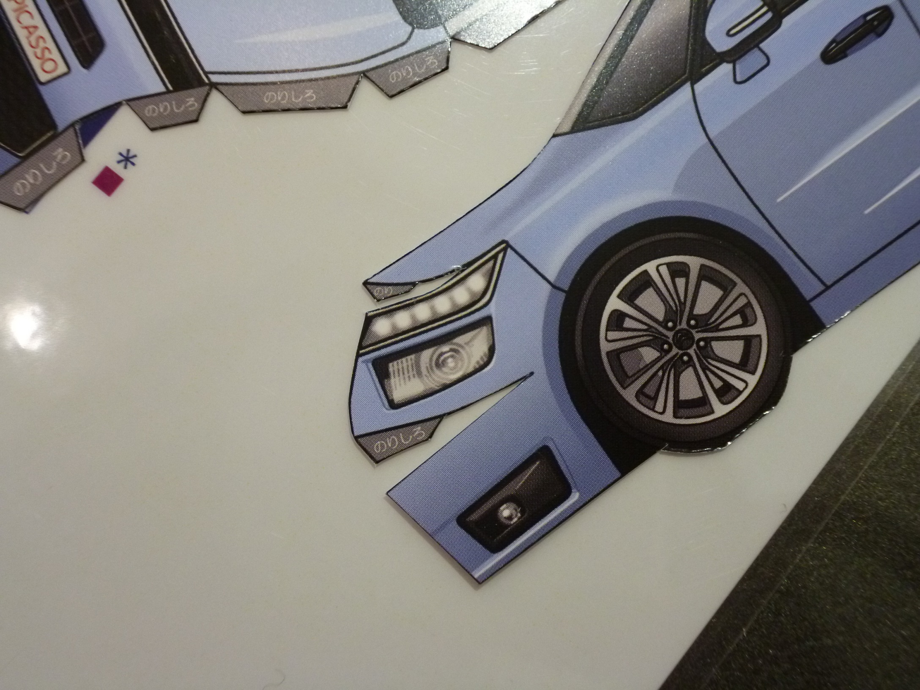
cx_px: 460
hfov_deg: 39.7
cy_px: 345
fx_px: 1276
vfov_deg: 30.3
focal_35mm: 48
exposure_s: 1/80
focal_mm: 8.6
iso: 400
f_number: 4
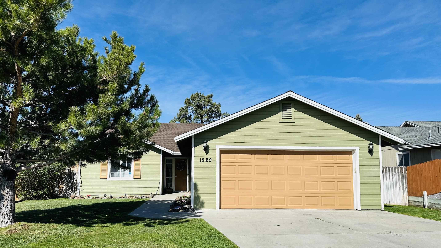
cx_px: 217
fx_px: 327
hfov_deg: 67.9
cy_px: 140
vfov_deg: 41.4
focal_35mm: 28
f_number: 1.78
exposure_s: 1/6623
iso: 80
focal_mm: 6.86
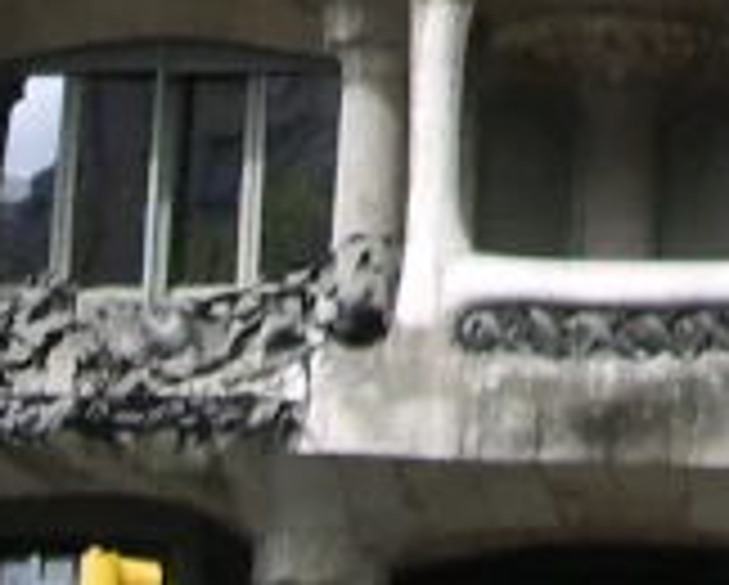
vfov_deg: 7.3
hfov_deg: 9.3
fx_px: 4364
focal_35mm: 202
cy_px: -626
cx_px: 1130
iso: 50
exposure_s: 1/320
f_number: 4.3
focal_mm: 5.8
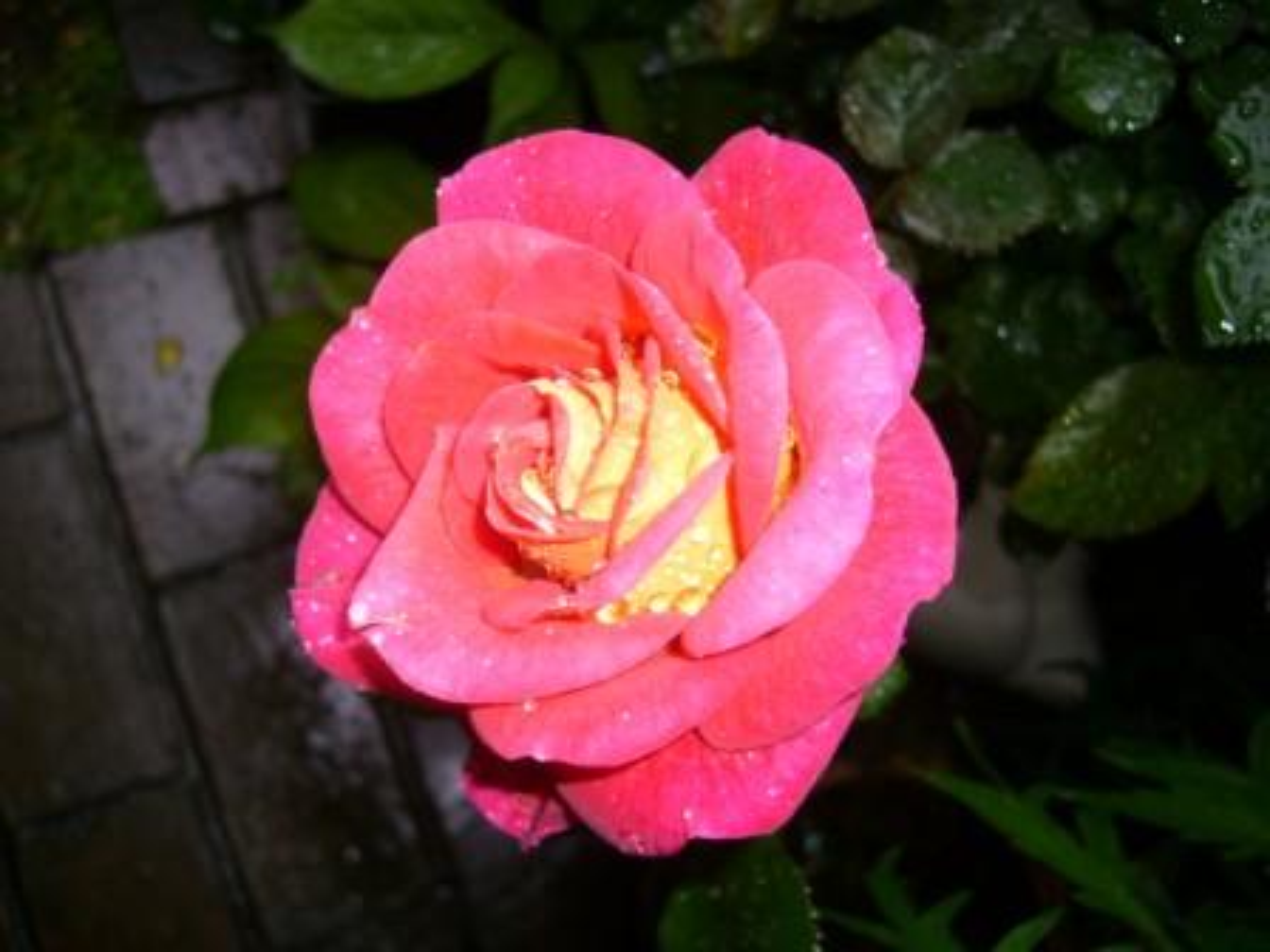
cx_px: 635
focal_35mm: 35
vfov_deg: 40.7
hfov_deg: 52.6
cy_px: 476
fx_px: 1284
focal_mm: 5.8
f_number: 2.8
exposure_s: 1/60
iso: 80
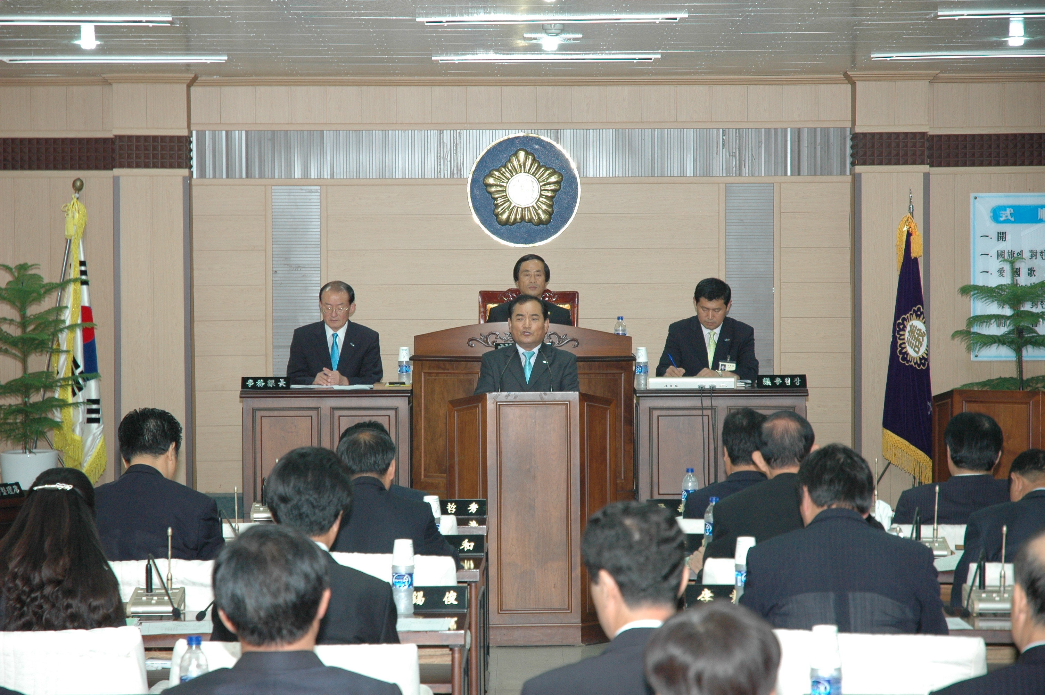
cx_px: 522
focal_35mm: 105
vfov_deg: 13.0
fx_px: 3045
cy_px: 348
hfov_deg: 19.5
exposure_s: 1/60
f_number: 4.5
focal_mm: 70
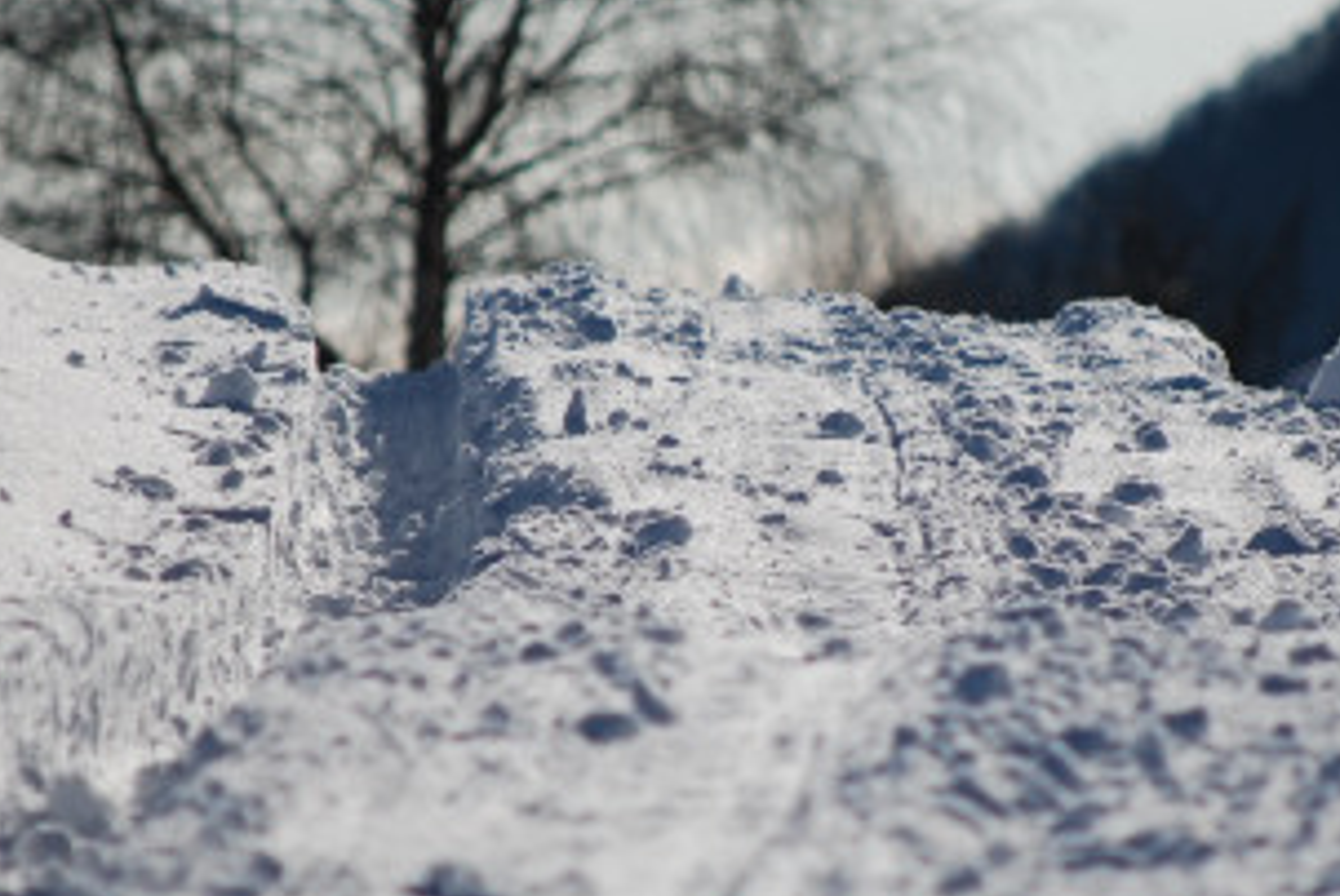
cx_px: 887
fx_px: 29657
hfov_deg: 2.6
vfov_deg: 1.7
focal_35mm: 796
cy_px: 519
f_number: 5.6
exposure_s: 1/800
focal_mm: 200
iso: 200
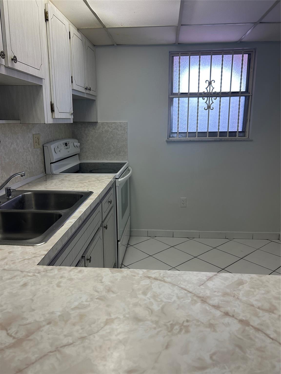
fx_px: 281
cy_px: 187
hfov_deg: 53.1
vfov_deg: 67.3
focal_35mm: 26
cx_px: 140
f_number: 1.5
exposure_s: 1/120
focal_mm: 5.7
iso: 64
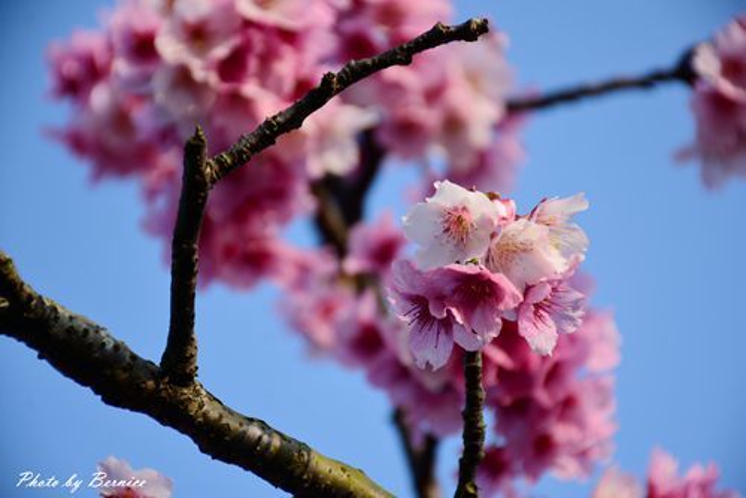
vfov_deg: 7.9
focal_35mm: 174
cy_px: 249
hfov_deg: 11.8
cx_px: 373
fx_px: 3608
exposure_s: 1/320
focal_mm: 116
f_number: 5.6
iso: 100
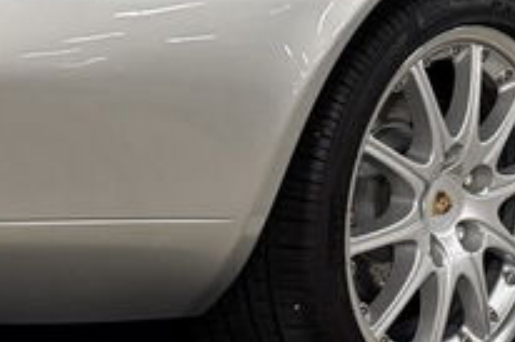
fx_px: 1772
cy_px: 22
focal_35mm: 124
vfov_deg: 11.0
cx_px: 210
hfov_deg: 16.5
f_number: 1.78
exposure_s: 1/50
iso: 500
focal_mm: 6.76
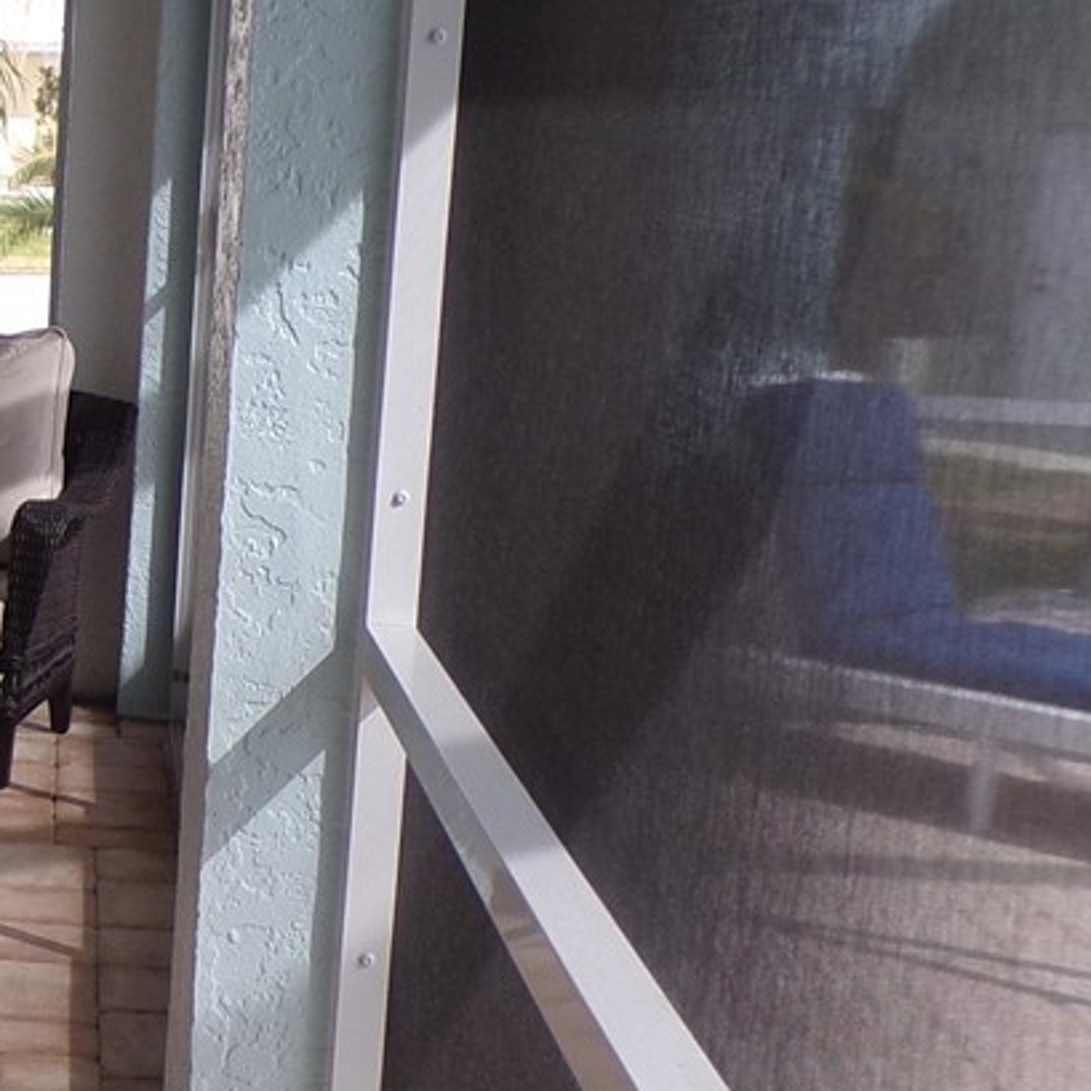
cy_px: 659
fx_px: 2960
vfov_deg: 20.9
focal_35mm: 83
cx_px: -141
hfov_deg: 19.9
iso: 80
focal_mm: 4.3
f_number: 3
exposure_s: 1/240
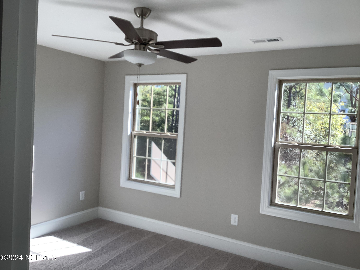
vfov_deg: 45.4
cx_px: 180
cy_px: 135
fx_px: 322
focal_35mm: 31
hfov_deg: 58.4
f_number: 2.4
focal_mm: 3.3
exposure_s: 1/110
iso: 25
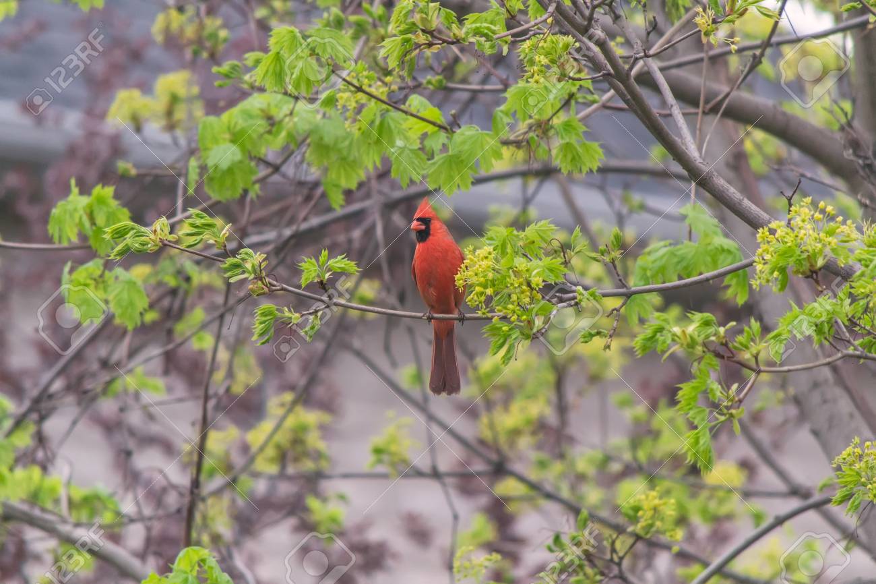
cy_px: 292
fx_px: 10947
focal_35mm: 450
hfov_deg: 4.6
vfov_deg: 3.1
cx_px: 438
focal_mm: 300
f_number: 5.6
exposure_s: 1/500
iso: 2000
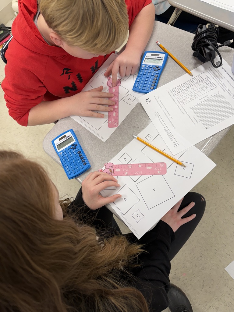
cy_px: 156
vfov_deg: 71.6
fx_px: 216
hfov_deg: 56.8
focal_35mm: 24
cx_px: 117
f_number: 1.78
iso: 125
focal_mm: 6.76
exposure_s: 1/120
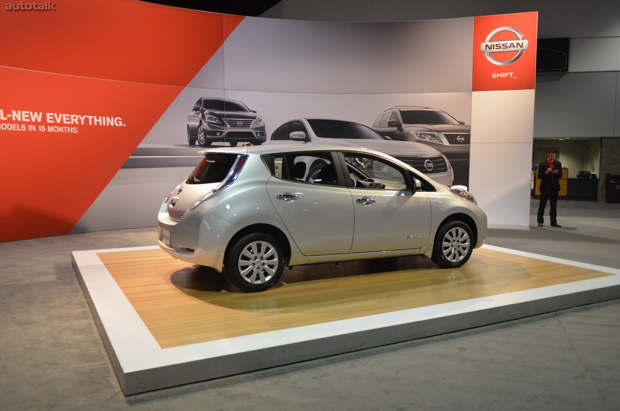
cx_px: 310
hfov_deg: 62.0
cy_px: 206
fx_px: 516
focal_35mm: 30
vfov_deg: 43.4
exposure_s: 1/80
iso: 1600
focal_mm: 20
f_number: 2.8
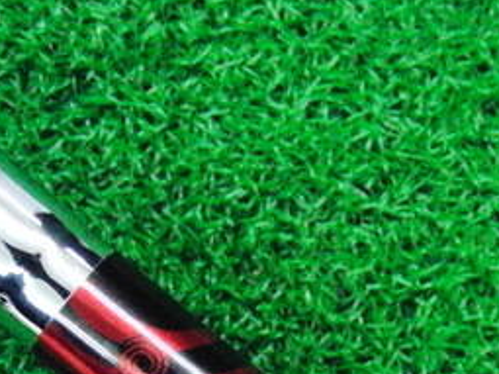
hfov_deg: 21.1
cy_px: 431
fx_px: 1340
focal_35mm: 93
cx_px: 211
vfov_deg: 15.4
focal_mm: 6.42
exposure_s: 1/200
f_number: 3.6
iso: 3200
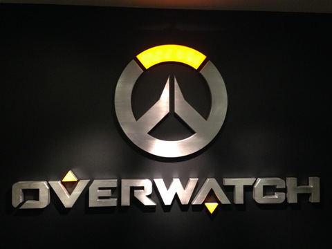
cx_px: 166
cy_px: 124
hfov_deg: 55.4
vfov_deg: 42.9
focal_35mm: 33
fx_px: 317
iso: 400
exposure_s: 1/20
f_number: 2.4
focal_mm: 4.12
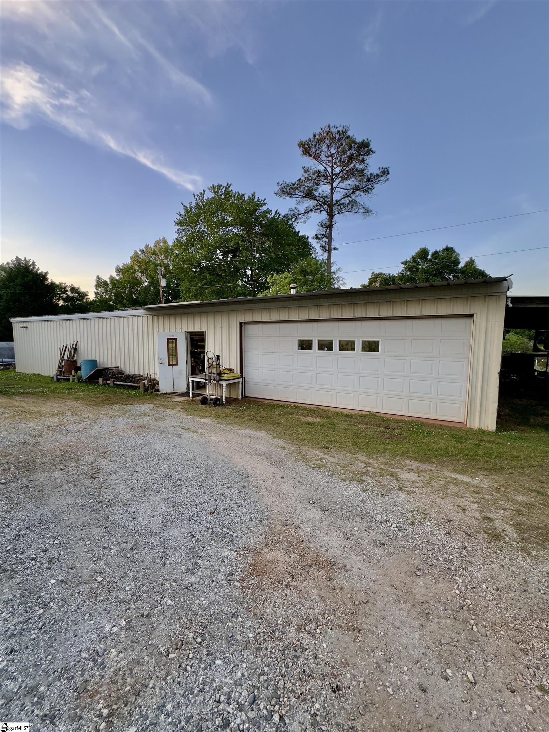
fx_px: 296
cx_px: 274
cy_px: 366
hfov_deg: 85.7
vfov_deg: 102.1
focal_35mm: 14
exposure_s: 1/99
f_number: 2.2
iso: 100
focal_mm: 2.22
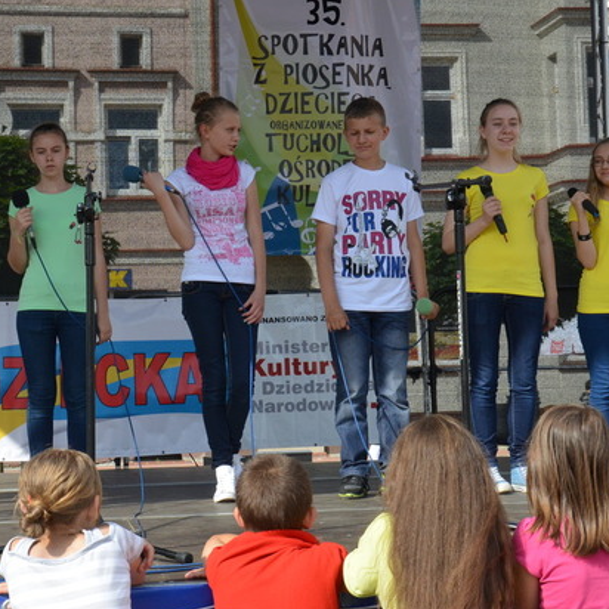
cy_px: 287
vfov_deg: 22.5
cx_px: 213
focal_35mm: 77
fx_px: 1527
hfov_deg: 22.5
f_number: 13
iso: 800
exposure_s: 1/640
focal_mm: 35
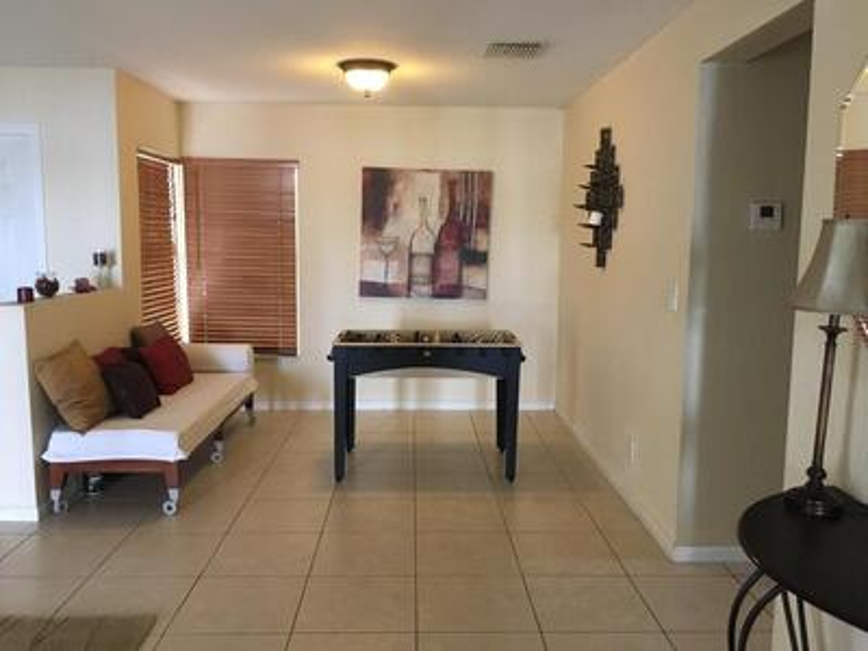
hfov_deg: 61.7
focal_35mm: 29
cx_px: 434
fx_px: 727
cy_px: 326
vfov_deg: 48.2
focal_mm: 4.15
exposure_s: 1/30
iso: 160
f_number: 2.2
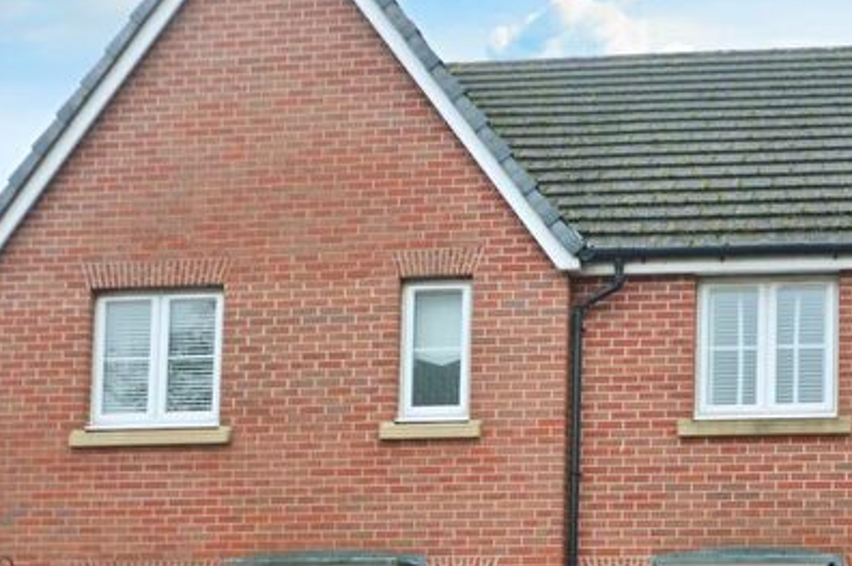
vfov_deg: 25.1
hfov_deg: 35.8
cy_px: 437
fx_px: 1253
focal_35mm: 53
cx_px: 732
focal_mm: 20
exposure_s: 1/80
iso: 400
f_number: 4.5
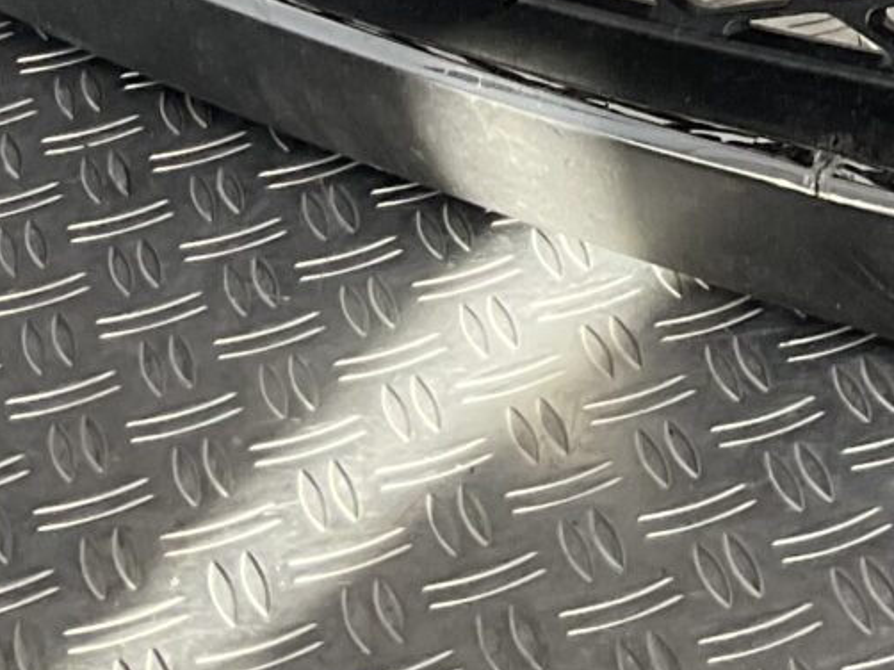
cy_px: -649
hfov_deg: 12.6
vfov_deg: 9.4
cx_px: 1378
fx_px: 3820
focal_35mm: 148
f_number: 1.8
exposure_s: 1/100
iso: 25
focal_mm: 3
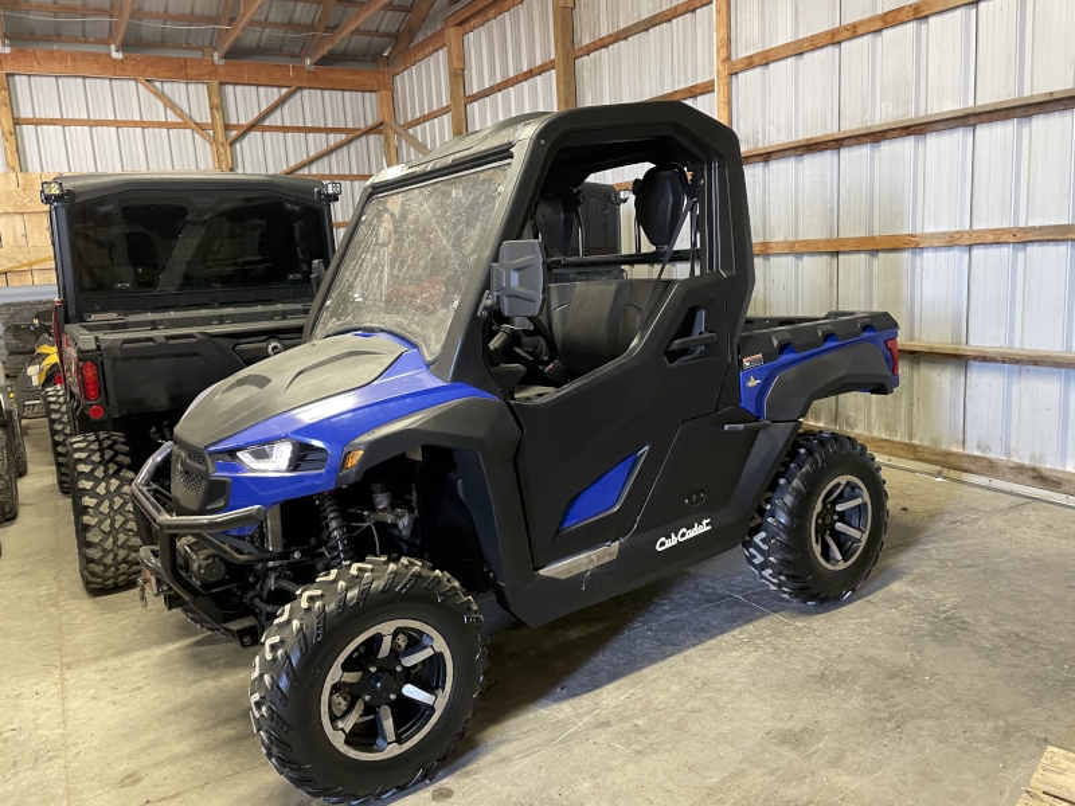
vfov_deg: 53.1
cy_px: 403
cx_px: 538
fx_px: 807
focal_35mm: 26
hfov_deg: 67.3
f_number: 1.6
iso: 320
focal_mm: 4.2
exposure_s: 1/60
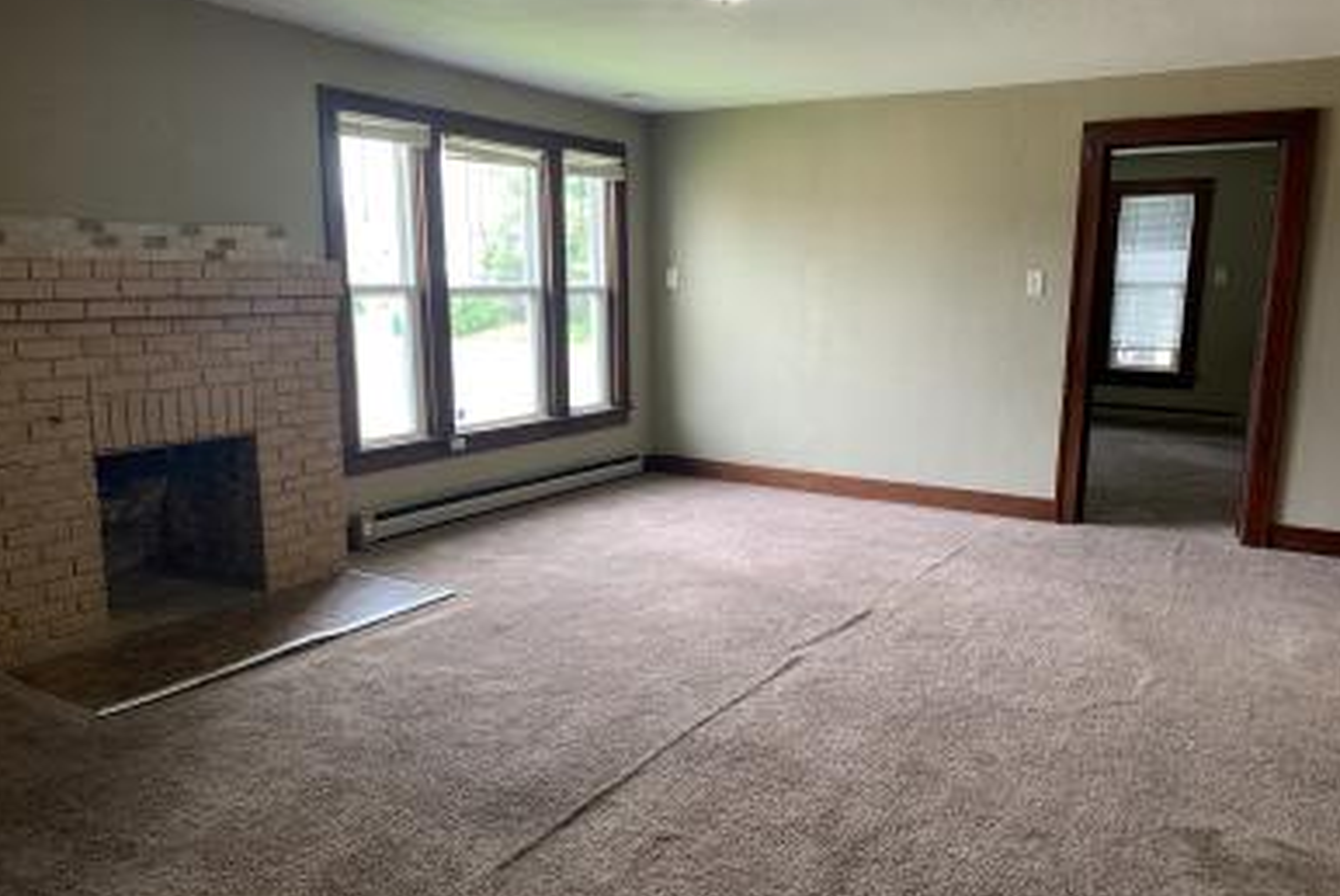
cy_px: 465
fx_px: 1043
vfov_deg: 46.5
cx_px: 667
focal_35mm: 28
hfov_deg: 65.4
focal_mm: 4.25
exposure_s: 1/60
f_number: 1.8
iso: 64
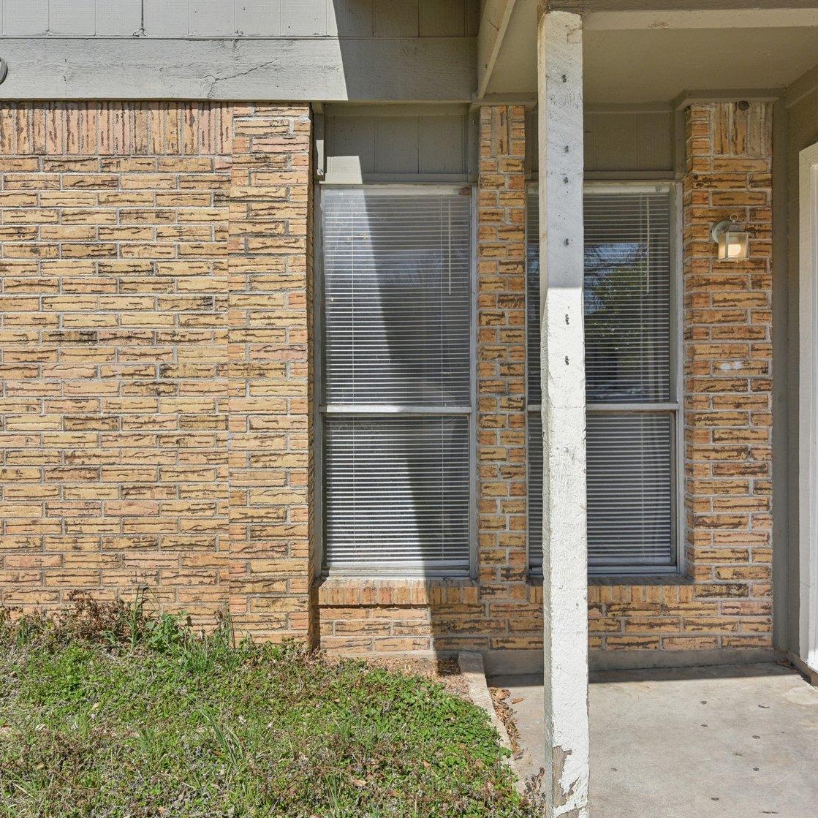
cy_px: 372
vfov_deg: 57.2
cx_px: 387
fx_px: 749
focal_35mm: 28
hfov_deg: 57.3
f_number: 8
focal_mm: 18
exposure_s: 1/320
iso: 100
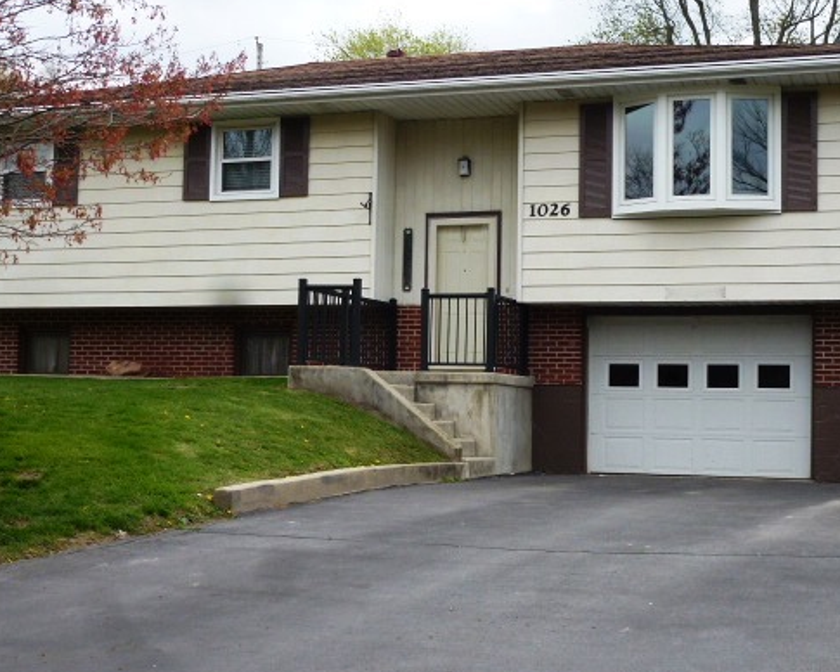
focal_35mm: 58
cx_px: 407
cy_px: 310
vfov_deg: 26.2
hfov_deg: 32.5
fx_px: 1442
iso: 100
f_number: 4
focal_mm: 8
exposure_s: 1/500
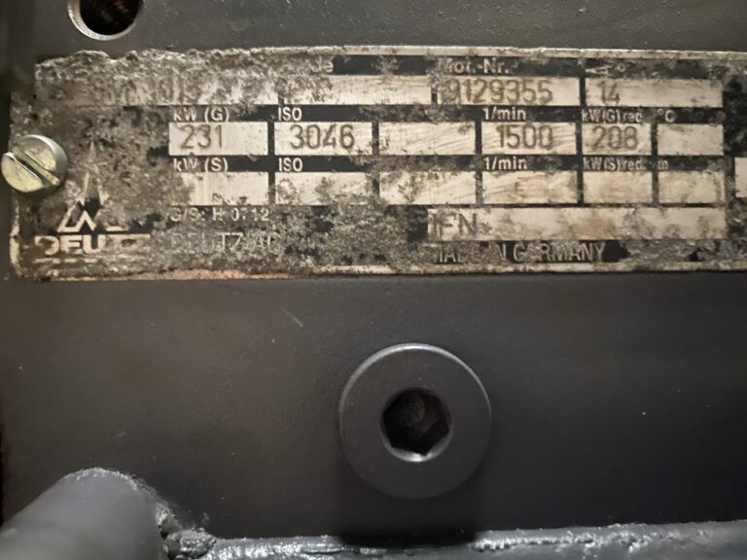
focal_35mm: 26
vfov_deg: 53.1
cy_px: 280
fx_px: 561
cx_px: 374
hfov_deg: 67.3
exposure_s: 1/8
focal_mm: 4.25
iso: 1250
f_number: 1.8
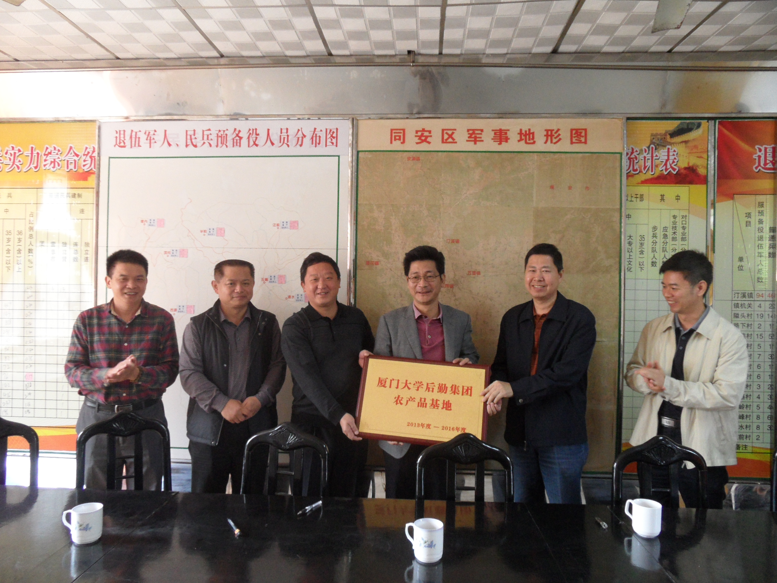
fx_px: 539
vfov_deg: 56.8
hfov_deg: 71.6
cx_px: 388
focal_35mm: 24
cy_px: 292
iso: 240
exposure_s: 1/45
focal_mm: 3.9
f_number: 3.2
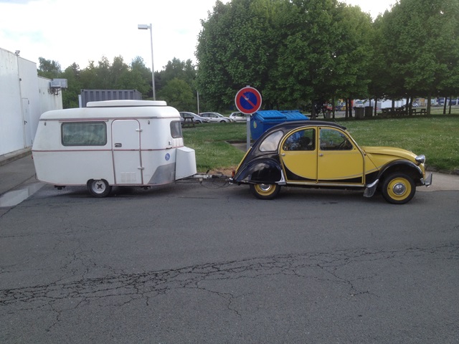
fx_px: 464
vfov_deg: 40.7
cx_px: 230
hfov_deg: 52.6
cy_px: 172
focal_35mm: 35
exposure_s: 1/394
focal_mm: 4.28
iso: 50
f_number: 2.4
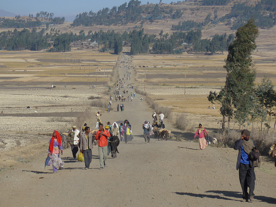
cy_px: 104
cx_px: 138
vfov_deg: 7.4
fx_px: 1595
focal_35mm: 200
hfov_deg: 9.9
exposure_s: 1/400
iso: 80
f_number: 5.9
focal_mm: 42.8
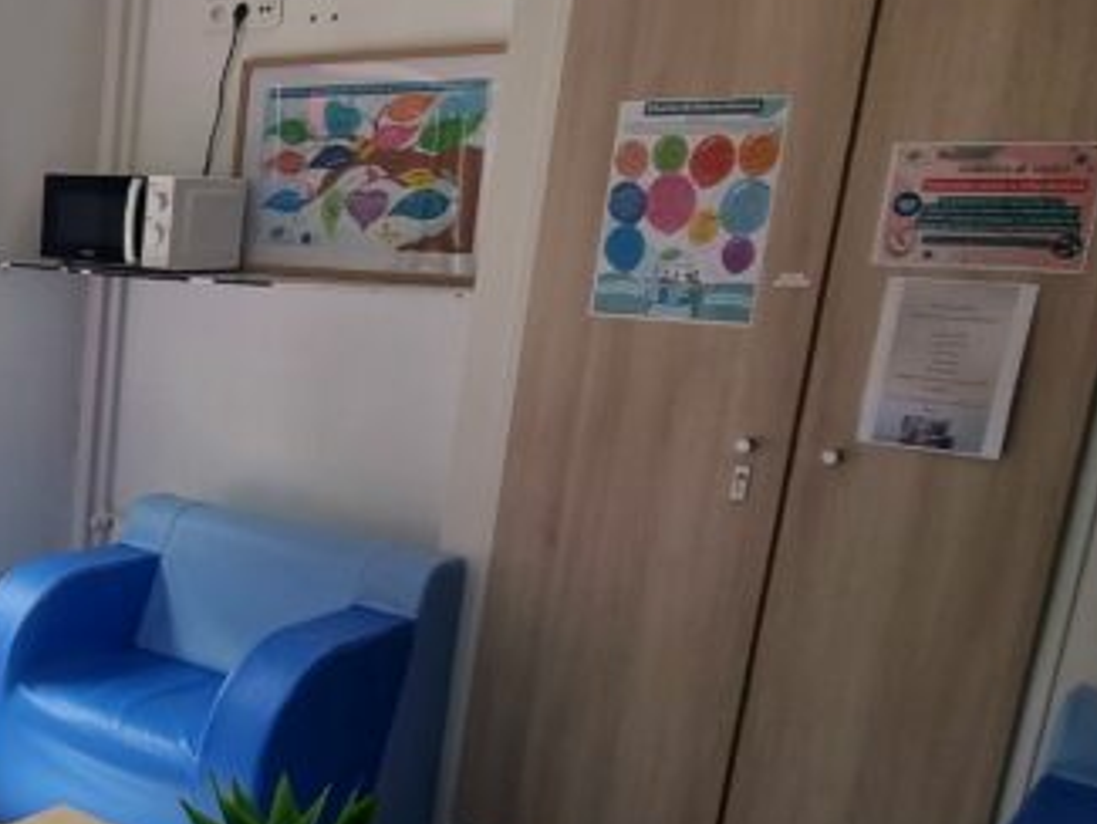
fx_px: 1300
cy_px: 540
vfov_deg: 34.9
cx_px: -149
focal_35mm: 41
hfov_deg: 37.3
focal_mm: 2.2
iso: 50
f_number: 2.2
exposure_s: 1/190
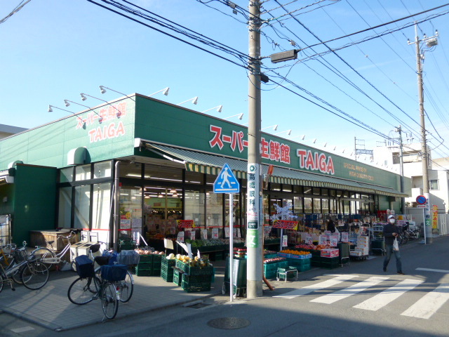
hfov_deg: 61.7
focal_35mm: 29
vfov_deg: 48.2
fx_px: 376
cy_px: 168
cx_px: 224
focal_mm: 5.1
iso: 100
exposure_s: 1/1000
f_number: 2.4
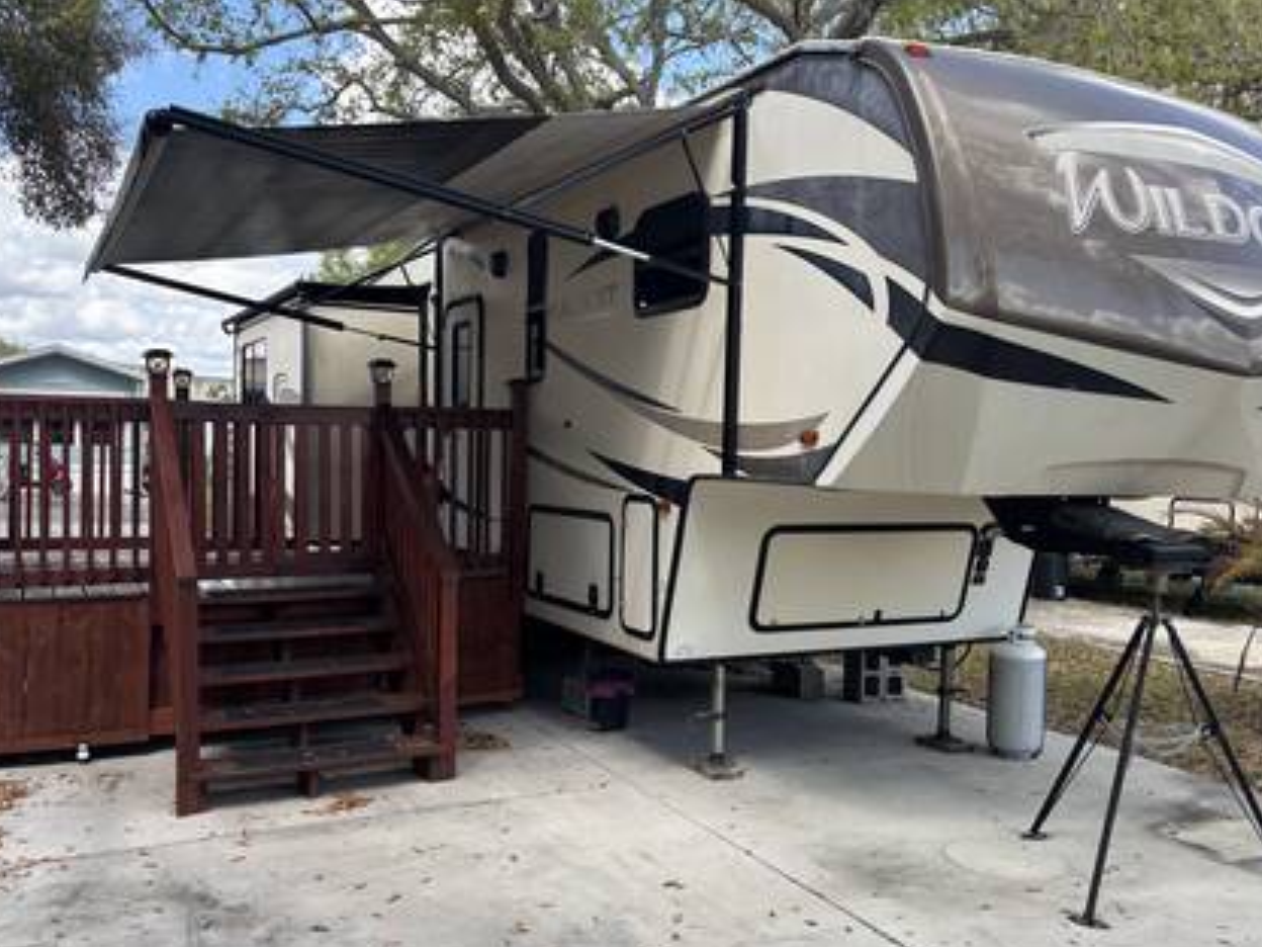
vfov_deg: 44.2
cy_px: 480
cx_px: 658
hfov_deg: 56.8
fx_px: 1167
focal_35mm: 32
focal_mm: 5.96
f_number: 1.6
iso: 50
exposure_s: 1/742
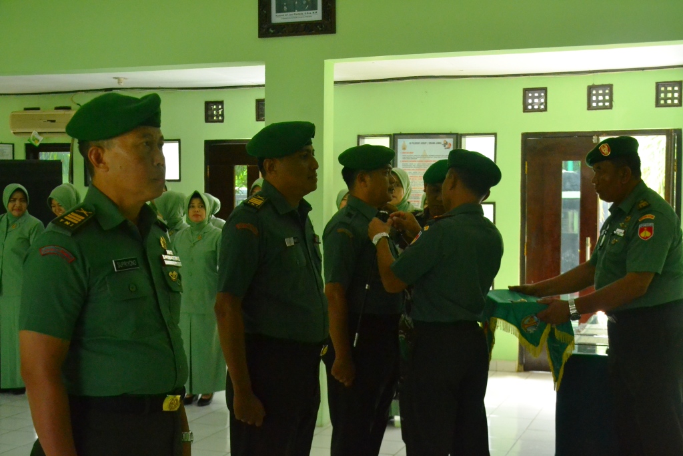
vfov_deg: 28.1
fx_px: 911
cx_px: 342
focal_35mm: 48
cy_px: 228
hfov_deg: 41.1
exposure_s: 1/160
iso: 3200
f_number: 7.1
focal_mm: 32
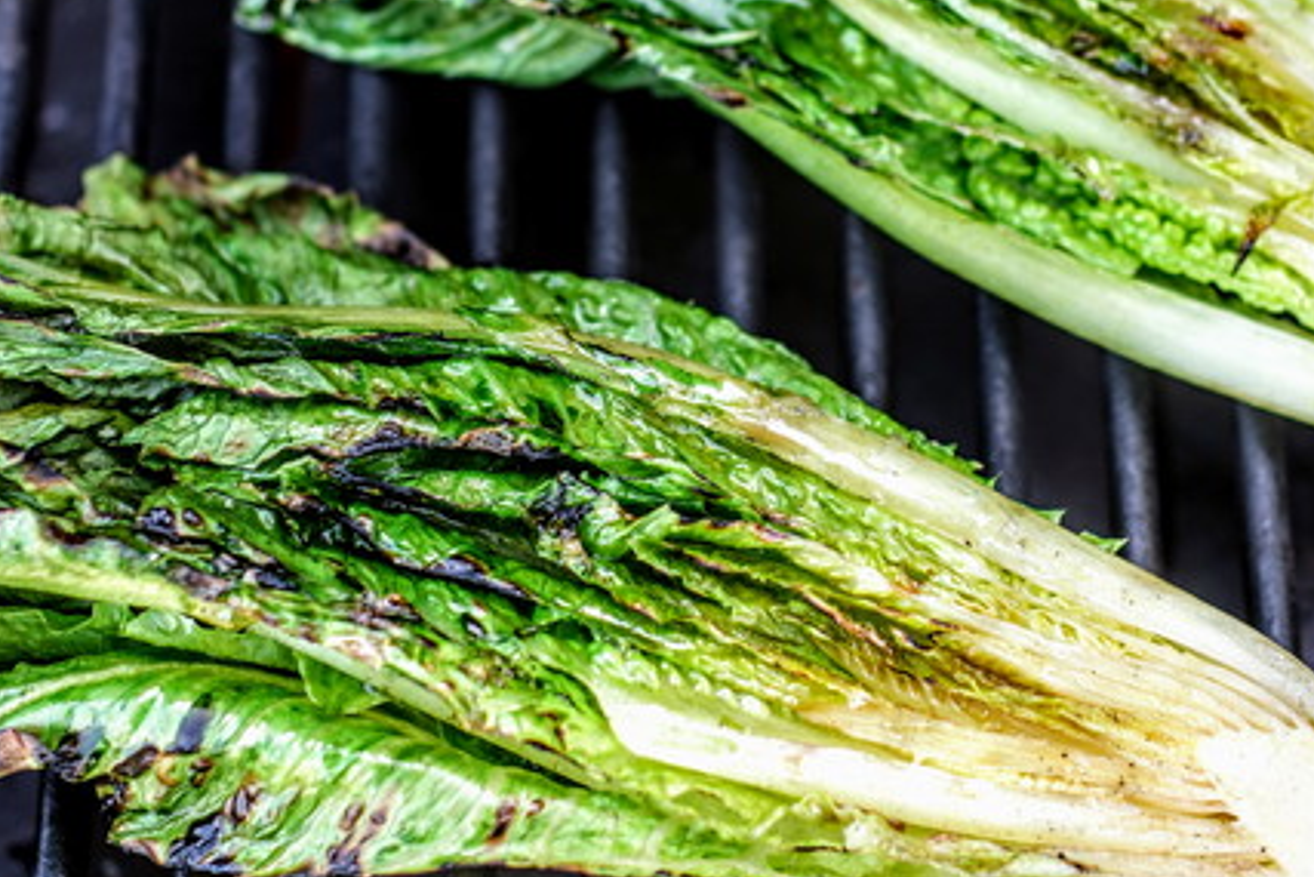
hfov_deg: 25.7
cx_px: 726
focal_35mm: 79
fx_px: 2884
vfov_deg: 17.2
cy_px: 280
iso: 125
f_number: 2.2
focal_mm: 30
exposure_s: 1/220
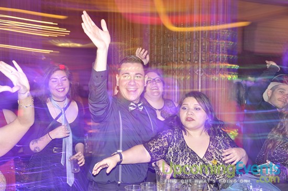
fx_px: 383
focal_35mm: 48
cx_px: 144
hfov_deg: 41.2
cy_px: 96
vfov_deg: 28.0
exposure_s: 1
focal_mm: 32
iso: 400
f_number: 5
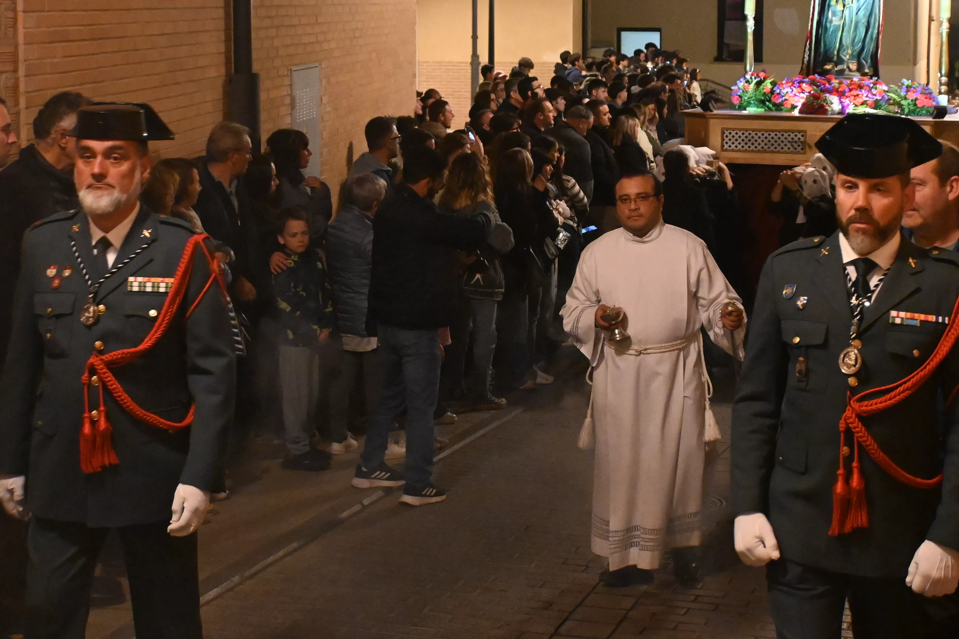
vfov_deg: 20.4
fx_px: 1769
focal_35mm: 66
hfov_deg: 30.3
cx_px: 525
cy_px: 190
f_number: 4.5
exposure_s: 1/60
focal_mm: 27.5
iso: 6400
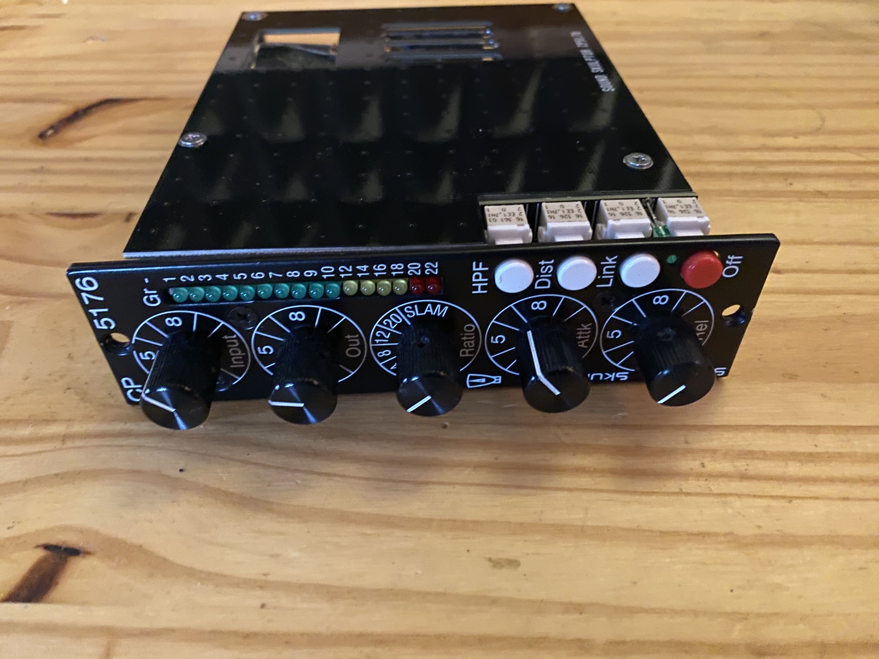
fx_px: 635
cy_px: 330
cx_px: 440
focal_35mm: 25
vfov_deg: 54.9
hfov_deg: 69.4
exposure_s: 1/20
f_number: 1.8
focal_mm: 4.25
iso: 800
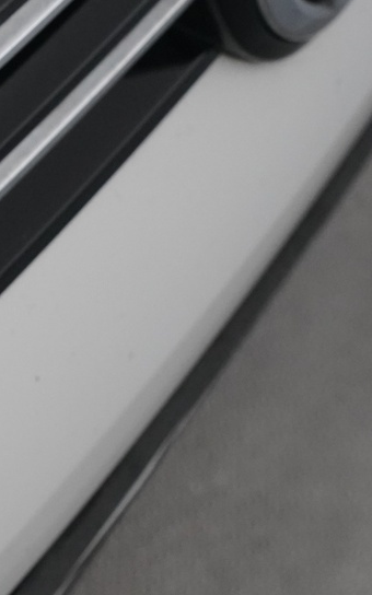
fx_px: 1476
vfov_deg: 22.6
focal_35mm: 91
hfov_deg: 12.2
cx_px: -449
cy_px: 153
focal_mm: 30
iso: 4000
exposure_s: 1/60
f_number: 8
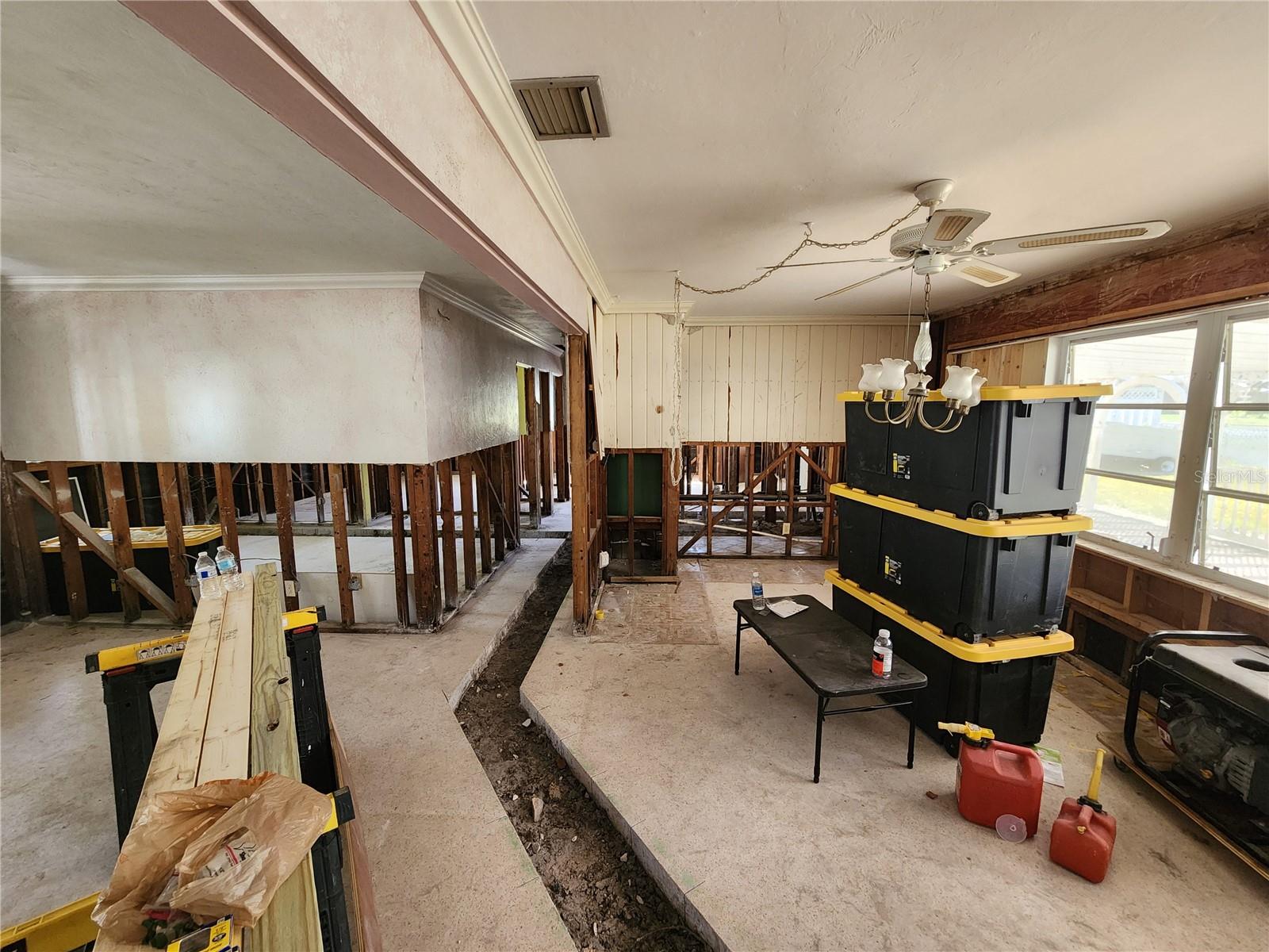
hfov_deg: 106.2
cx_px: 634
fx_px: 477
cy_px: 476
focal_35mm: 13
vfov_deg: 89.9
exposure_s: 1/60
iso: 400
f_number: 2.2
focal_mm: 2.2
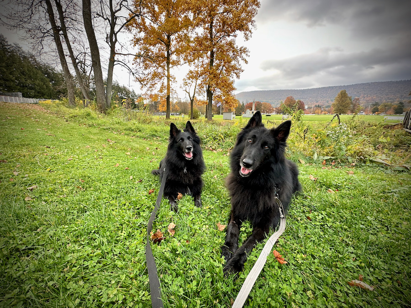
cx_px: 206
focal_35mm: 14
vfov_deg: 85.7
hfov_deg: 102.1
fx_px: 166
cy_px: 154
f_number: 2.2
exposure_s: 1/99
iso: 50
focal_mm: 2.22
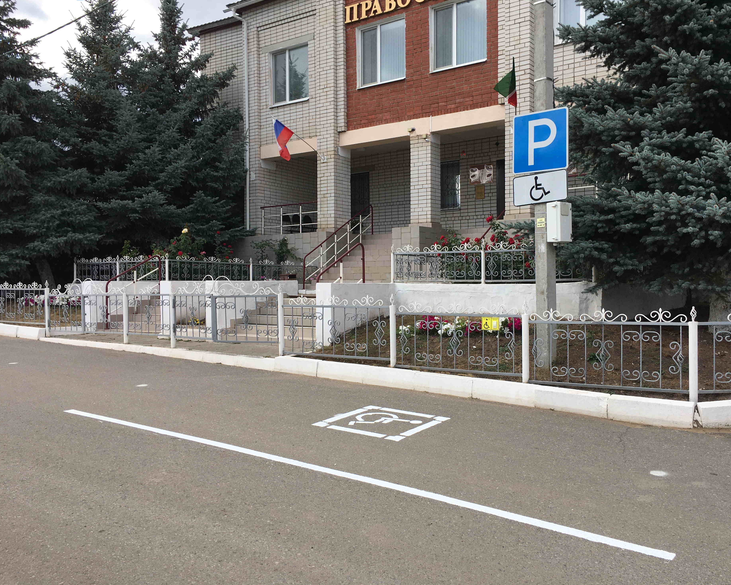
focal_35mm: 31
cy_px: 291
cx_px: 398
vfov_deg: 47.1
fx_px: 671
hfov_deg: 57.1
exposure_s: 1/680
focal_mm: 4.15
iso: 25
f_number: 2.2
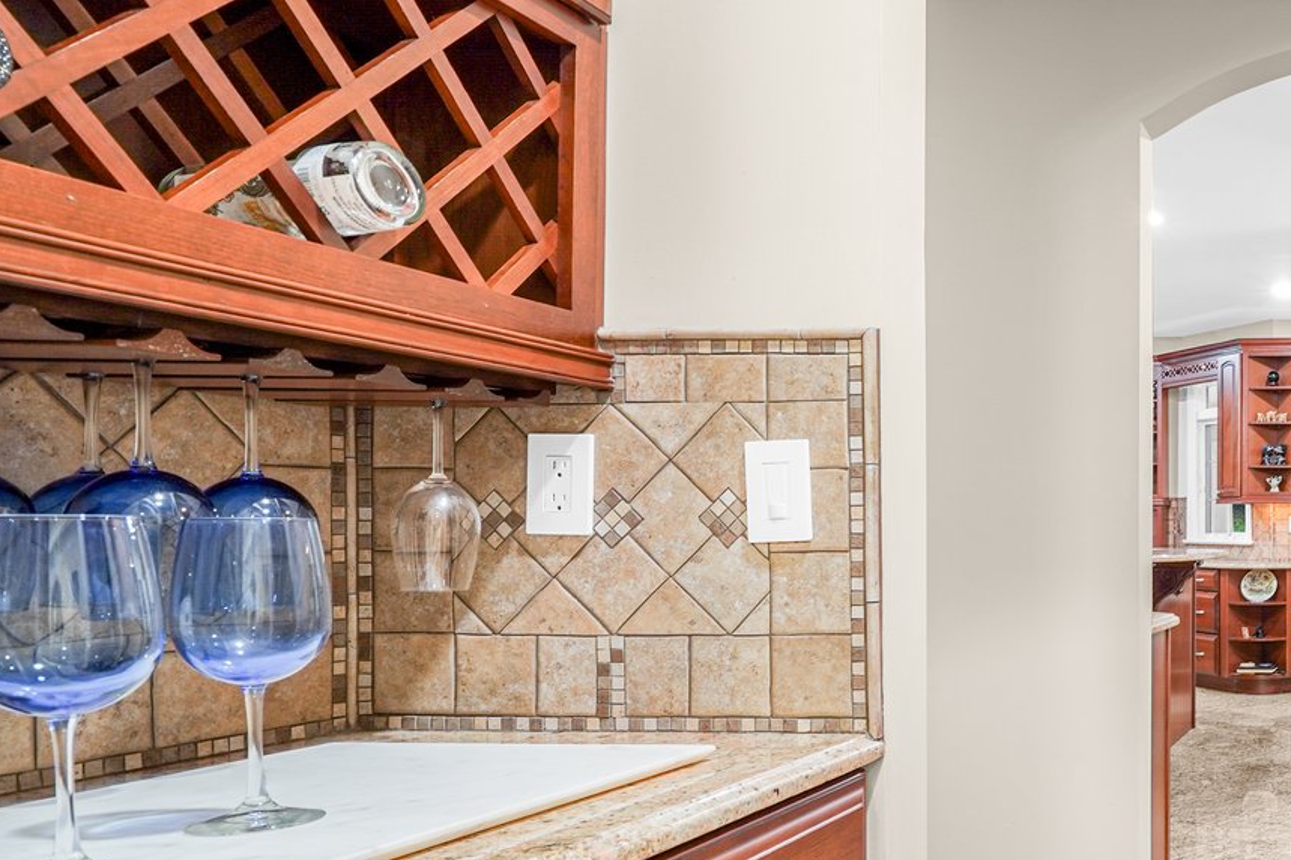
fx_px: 1111
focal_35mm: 31
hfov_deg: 44.9
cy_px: 521
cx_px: 1435
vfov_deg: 42.1
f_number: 8
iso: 400
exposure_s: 1/8
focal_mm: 13
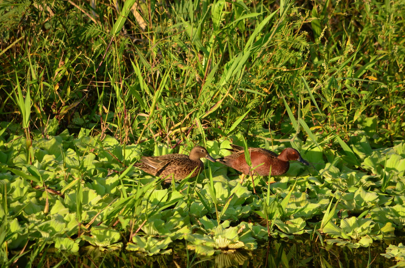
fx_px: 5052
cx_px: 202
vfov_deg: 3.0
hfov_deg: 4.6
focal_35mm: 450
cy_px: 134
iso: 320
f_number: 5.6
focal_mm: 300
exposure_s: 1/500
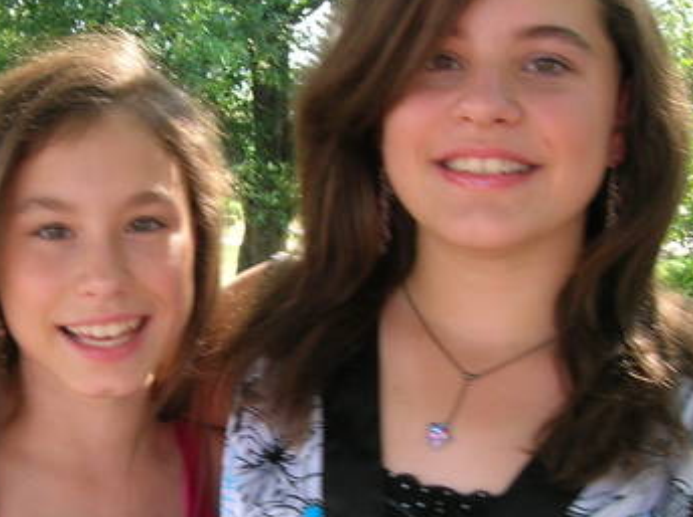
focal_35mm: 67
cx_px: 232
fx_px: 1339
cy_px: 325
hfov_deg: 28.8
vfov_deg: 21.8
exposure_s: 1/36.1
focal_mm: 6
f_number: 4.9
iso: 50
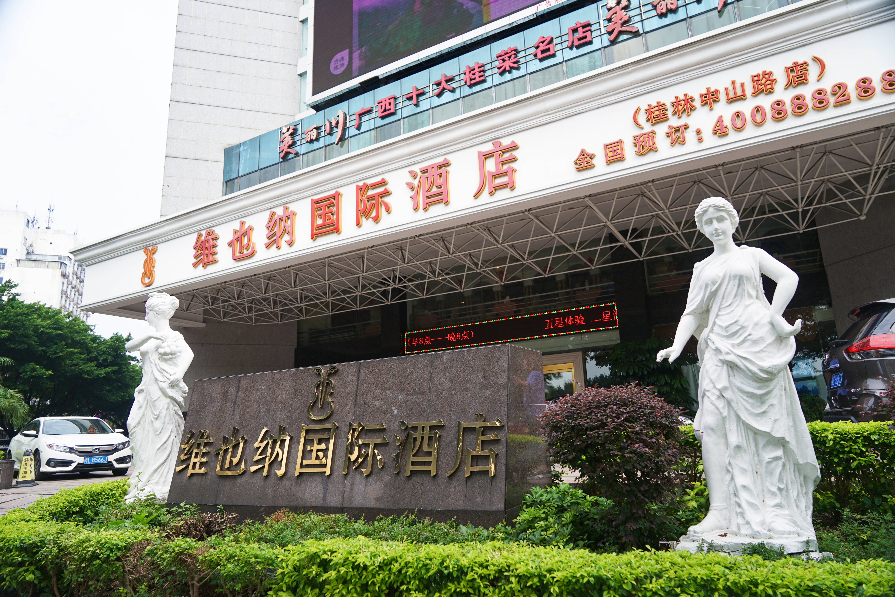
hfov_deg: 73.7
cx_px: 448
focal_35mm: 24
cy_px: 298
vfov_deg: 53.1
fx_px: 597
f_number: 4.5
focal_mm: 24
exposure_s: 1/400
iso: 100
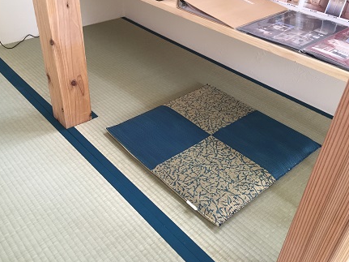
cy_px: 122
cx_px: 160
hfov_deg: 55.3
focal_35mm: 33
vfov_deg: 42.9
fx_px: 333
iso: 100
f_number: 2.2
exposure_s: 1/30
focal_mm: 4.15
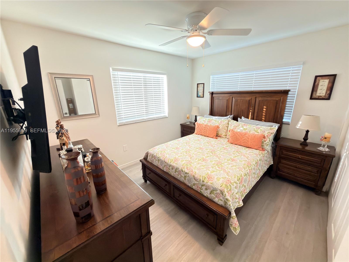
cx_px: 174
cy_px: 131
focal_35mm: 14
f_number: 2.2
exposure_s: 1/30
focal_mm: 2.22
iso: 250
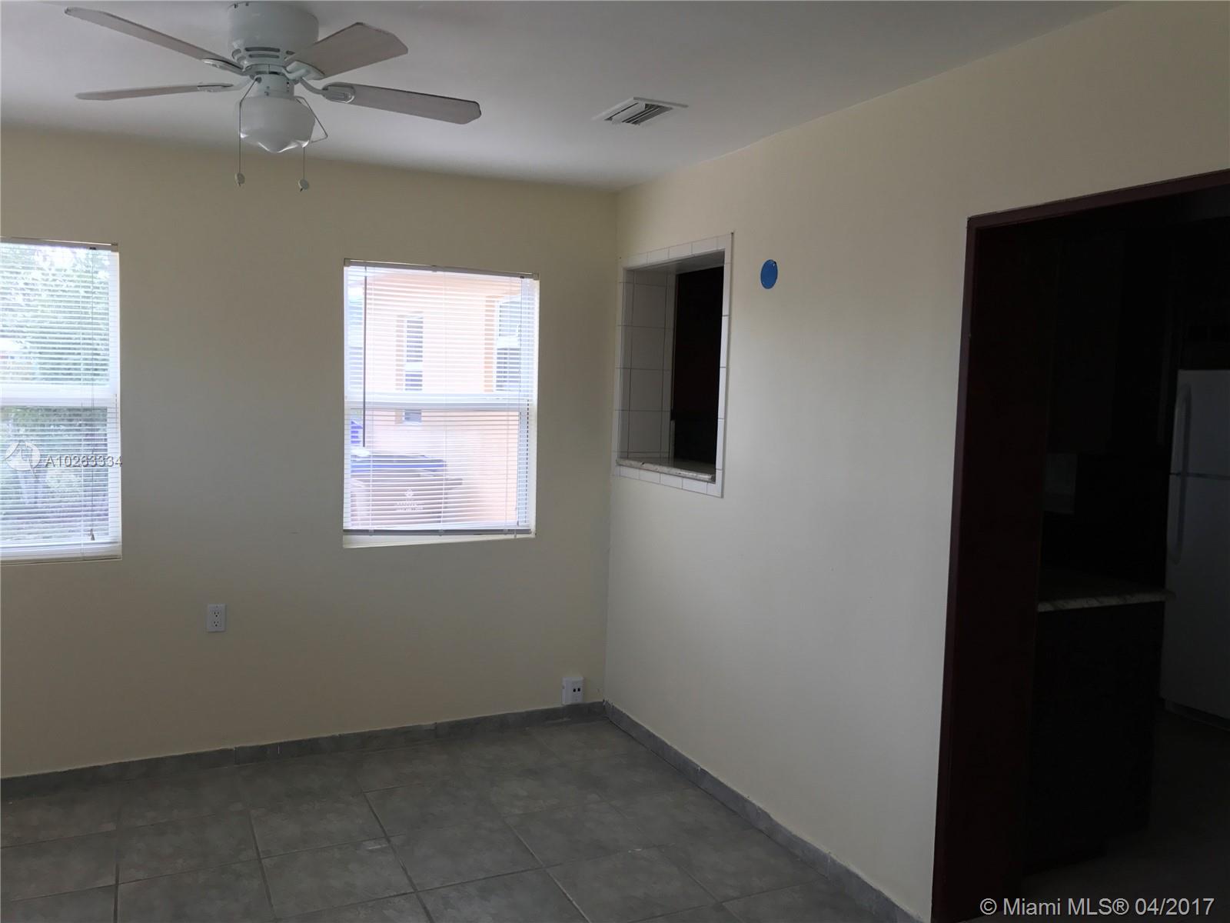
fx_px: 995
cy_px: 462
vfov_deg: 49.7
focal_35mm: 28
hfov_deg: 63.4
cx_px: 615
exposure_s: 1/120
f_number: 1.8
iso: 40
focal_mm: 3.99
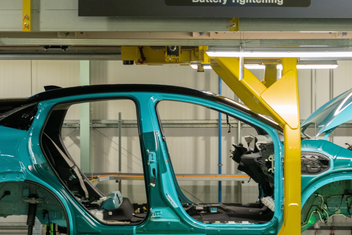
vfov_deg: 14.7
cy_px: 132
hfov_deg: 21.9
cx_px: 174
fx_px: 909
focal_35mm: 93
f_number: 3.2
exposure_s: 1/200
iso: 2000
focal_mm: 40
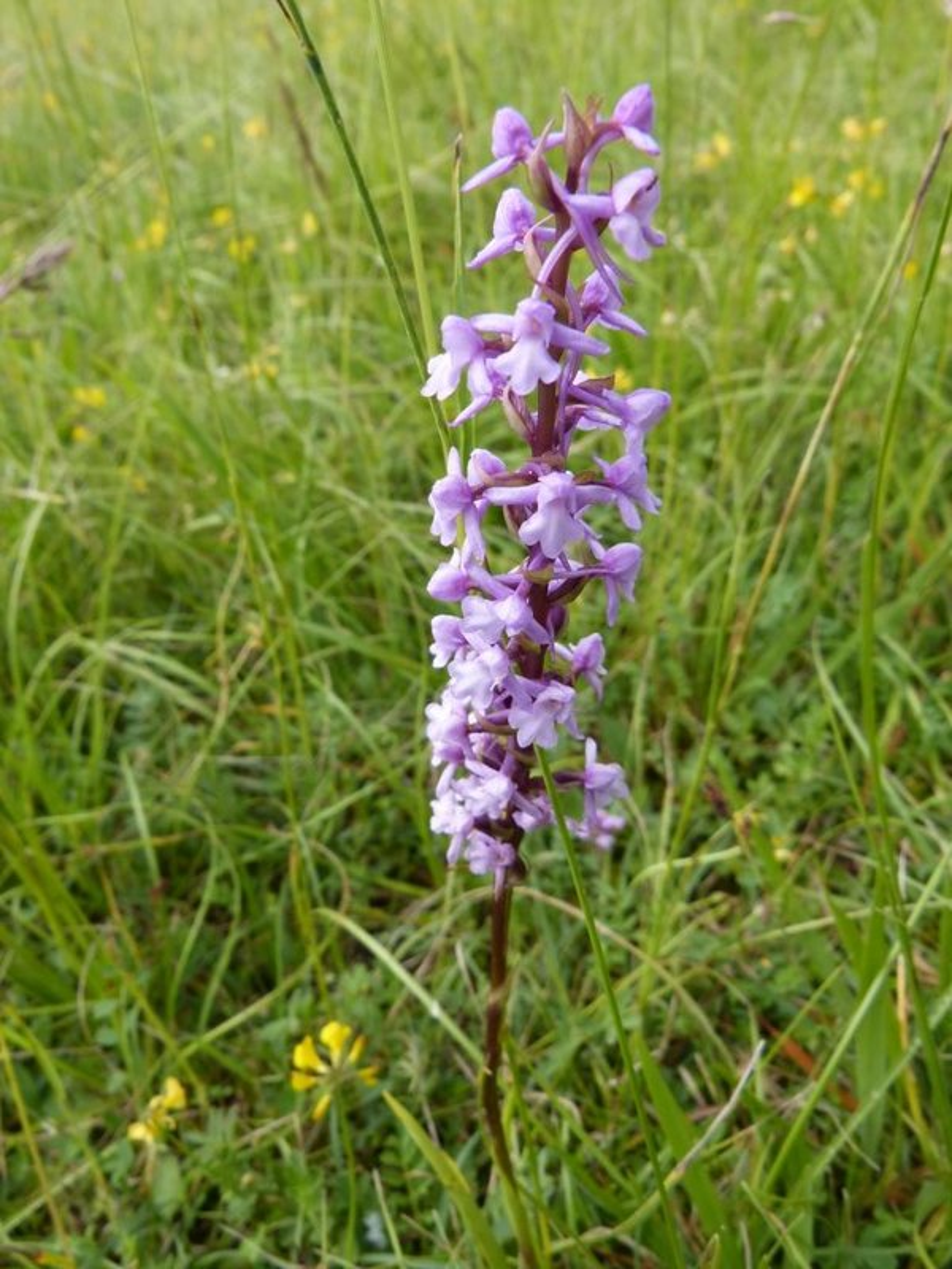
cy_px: 634
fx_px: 953
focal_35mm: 26
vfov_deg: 67.3
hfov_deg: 53.1
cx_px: 476
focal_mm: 4.5
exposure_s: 1/400
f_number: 4
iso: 100
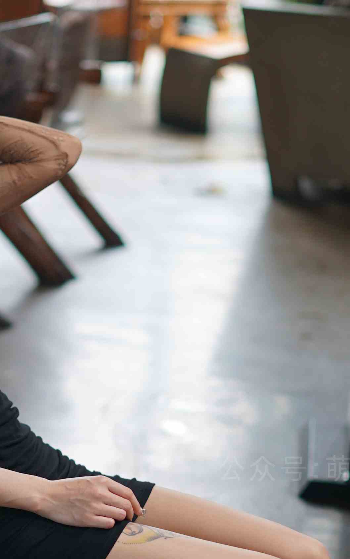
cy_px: 453
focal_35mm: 128
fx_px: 1953
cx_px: 114
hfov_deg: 10.2
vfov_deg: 16.2
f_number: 1.8
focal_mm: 50
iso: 200
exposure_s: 1/160
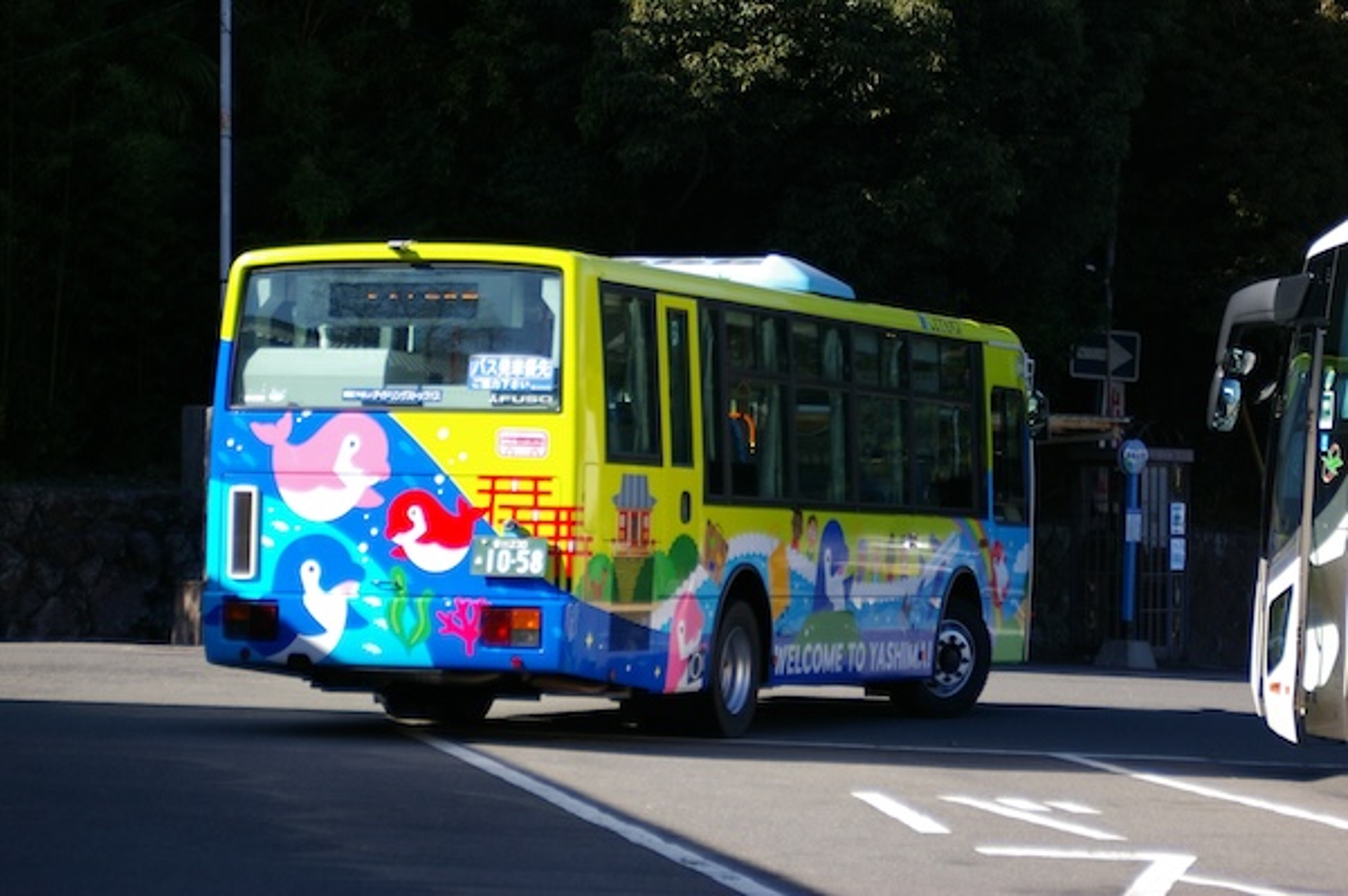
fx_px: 4770
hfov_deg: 16.1
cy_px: 448
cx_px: 674
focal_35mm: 128
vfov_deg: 10.7
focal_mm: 85
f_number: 5.6
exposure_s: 1/1000
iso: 400
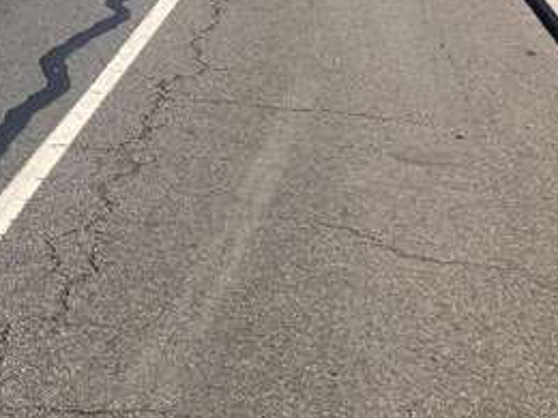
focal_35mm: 86
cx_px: 21
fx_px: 1386
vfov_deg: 15.9
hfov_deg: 22.0
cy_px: -191
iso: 20
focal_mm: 4
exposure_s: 1/1946
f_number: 1.8
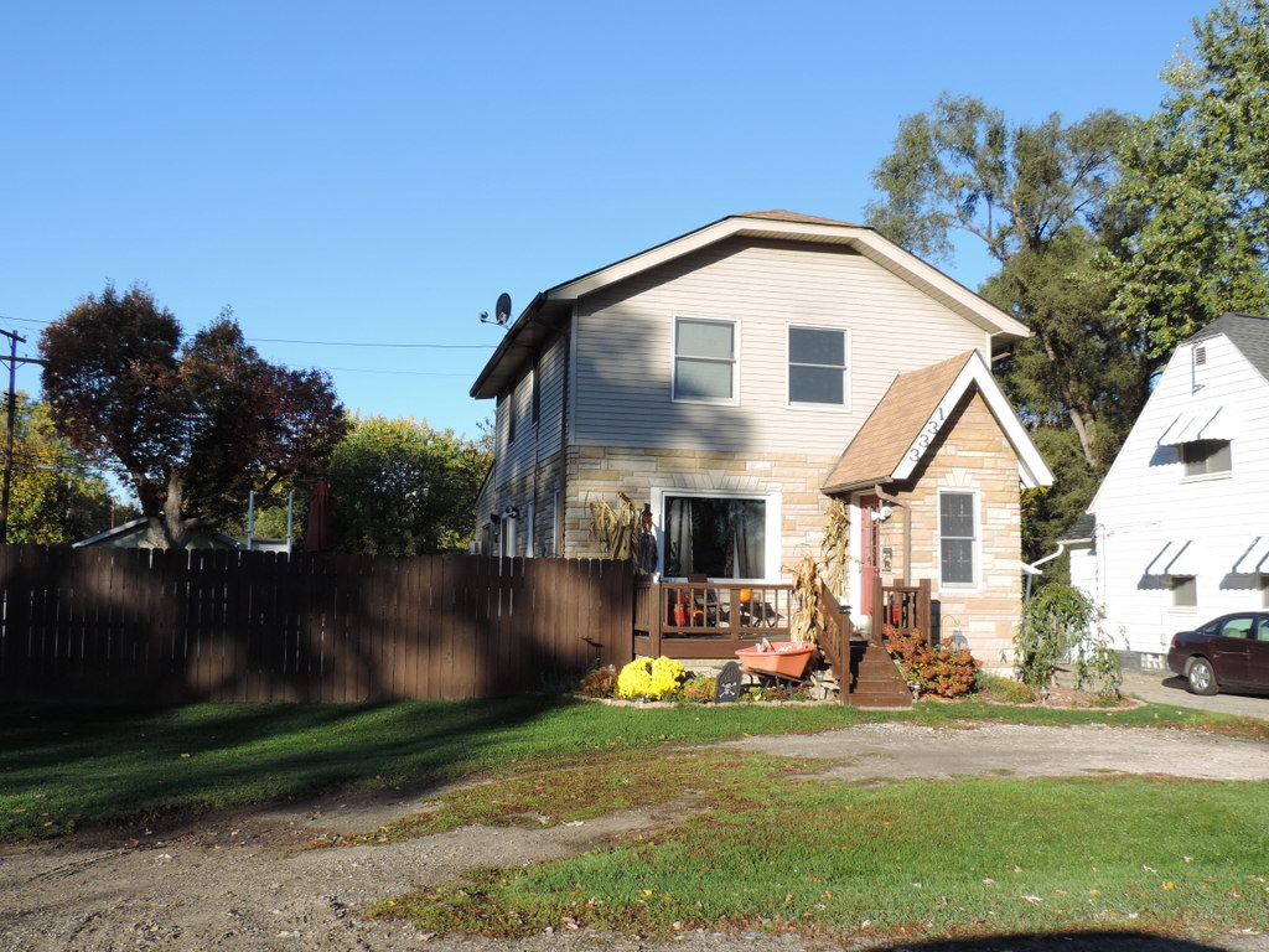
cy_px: 476
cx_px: 634
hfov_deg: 55.4
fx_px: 1210
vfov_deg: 42.9
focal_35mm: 33
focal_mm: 5.8
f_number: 3.2
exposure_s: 1/640
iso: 80
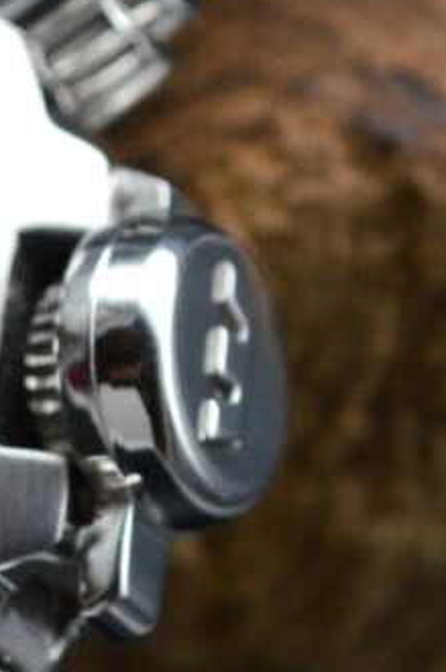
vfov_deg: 5.4
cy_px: 371
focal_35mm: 382
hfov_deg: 3.6
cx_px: -267
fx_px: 7121
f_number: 5.6
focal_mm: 60
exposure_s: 1/500
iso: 1600
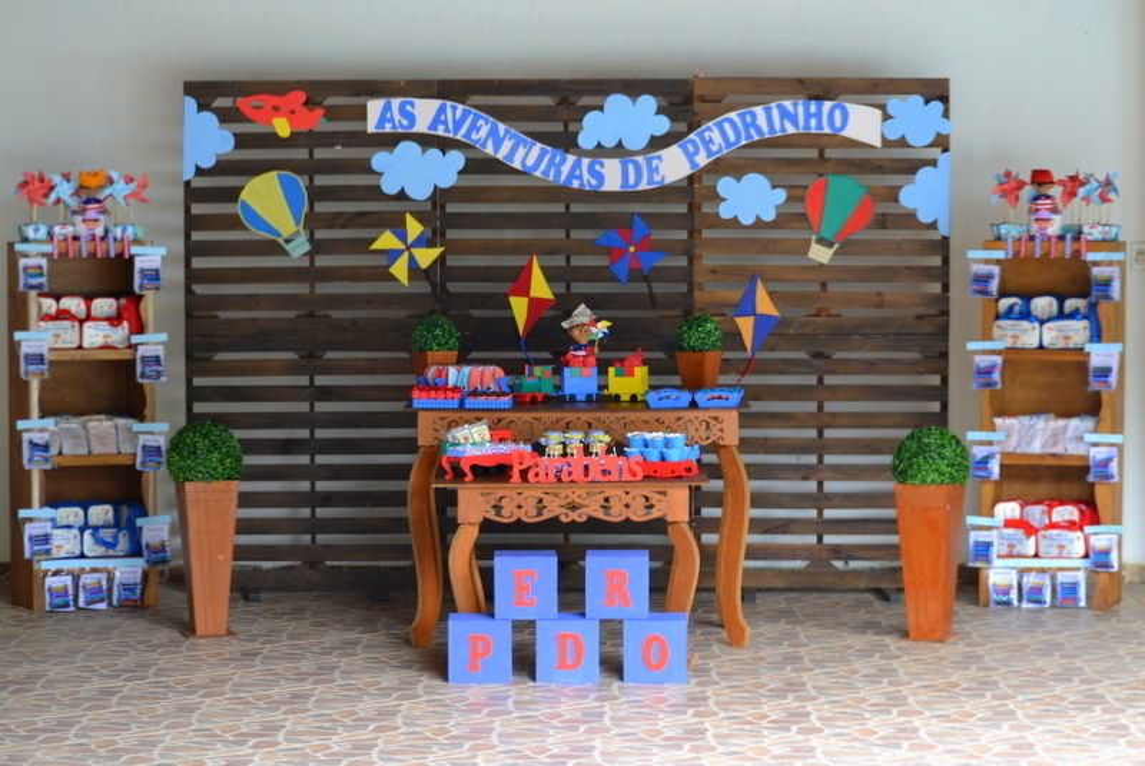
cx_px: 572
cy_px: 383
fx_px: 2626
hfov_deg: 24.6
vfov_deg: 16.6
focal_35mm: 82
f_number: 4
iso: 400
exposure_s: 1/50
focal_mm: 55
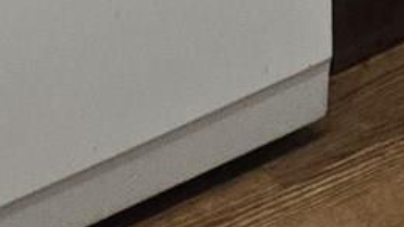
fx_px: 2377
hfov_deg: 9.0
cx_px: 858
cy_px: -1359
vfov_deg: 4.0
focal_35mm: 222
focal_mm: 5.4
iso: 400
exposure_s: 1/120
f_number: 1.8
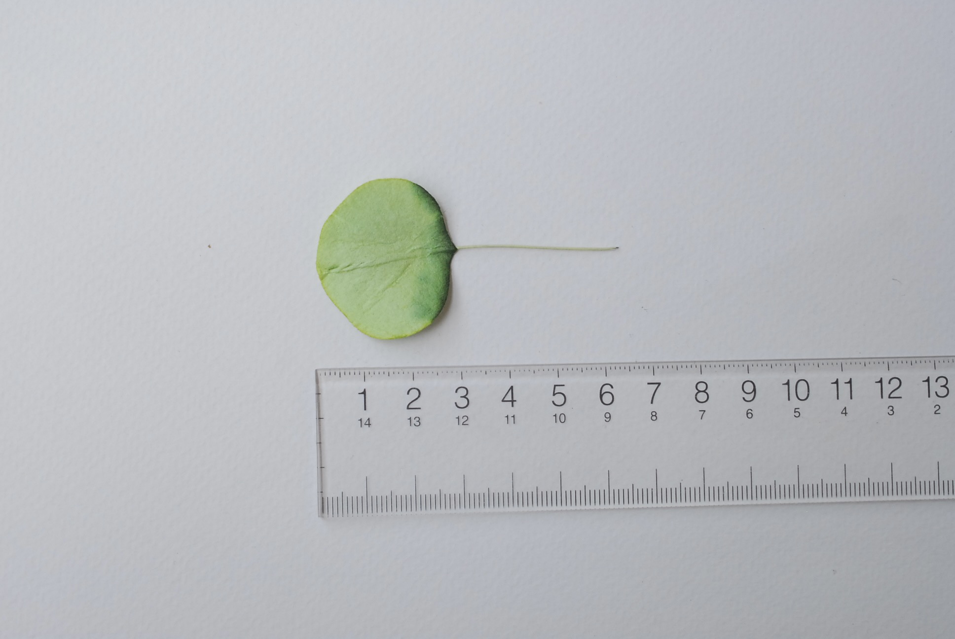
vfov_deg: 22.7
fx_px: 1594
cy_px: 320
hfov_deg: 33.4
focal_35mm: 60
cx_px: 478
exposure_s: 1/200
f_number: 5.6
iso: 640
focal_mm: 40
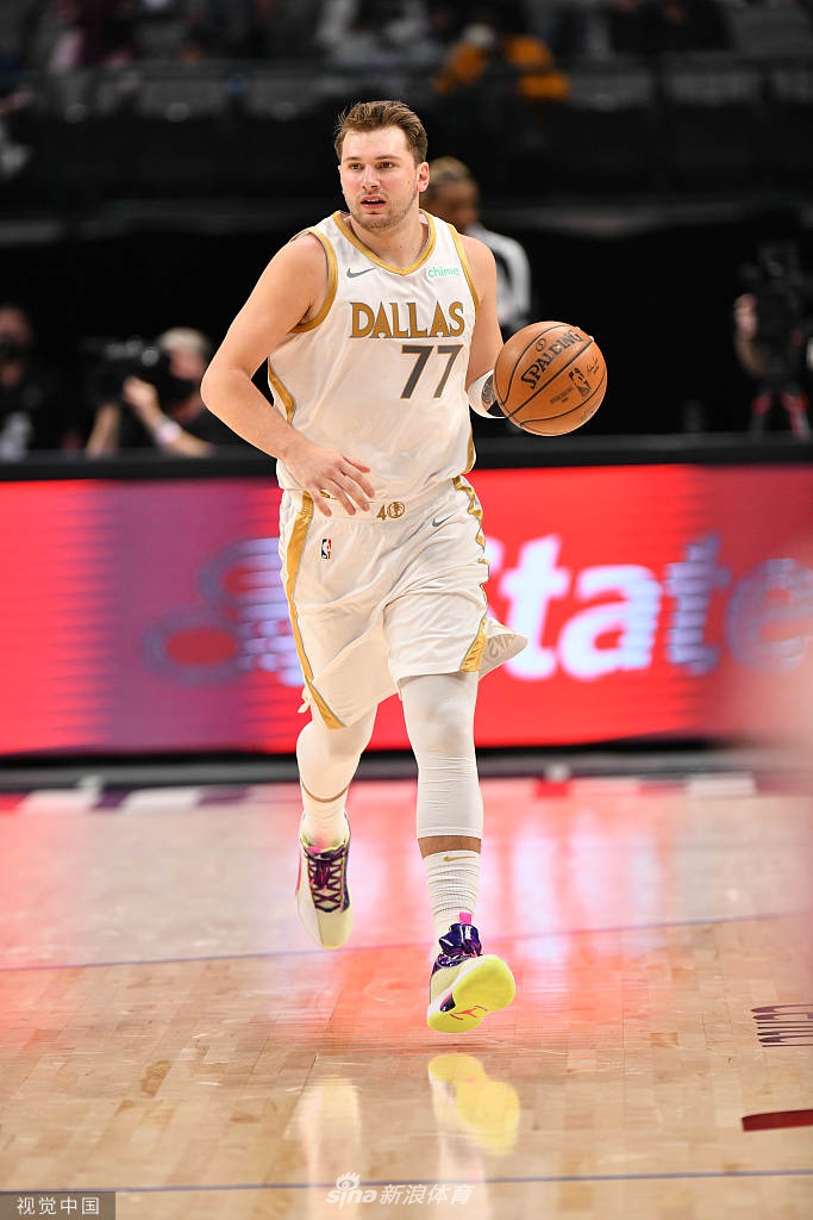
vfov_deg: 6.9
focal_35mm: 300
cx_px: 406
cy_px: 610
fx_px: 10158
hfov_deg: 4.6
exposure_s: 1/1000
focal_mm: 300
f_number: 3.2
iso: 1600
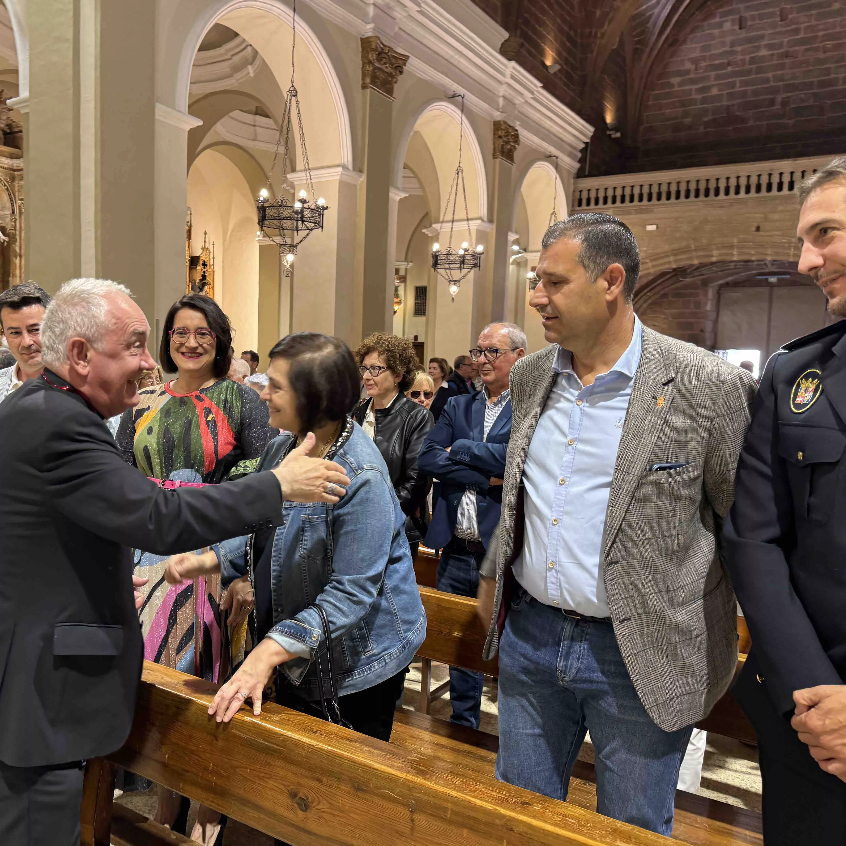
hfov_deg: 55.1
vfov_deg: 55.6
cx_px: 330
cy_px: 421
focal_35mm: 29
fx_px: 802
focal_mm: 6.76
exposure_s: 1/50
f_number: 1.78
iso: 200
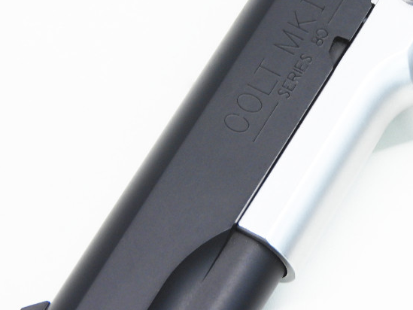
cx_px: 287
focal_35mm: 153
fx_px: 1826
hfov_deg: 12.9
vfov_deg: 9.7
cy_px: 91
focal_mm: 18.8
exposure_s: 1/40
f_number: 5.3
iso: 200
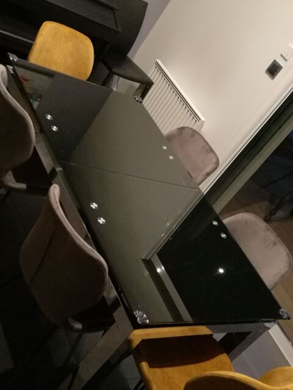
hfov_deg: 30.3
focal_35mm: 48
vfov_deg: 39.7
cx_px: 146
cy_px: 195
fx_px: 542
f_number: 2.2
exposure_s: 1/25
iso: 500
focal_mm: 4.5
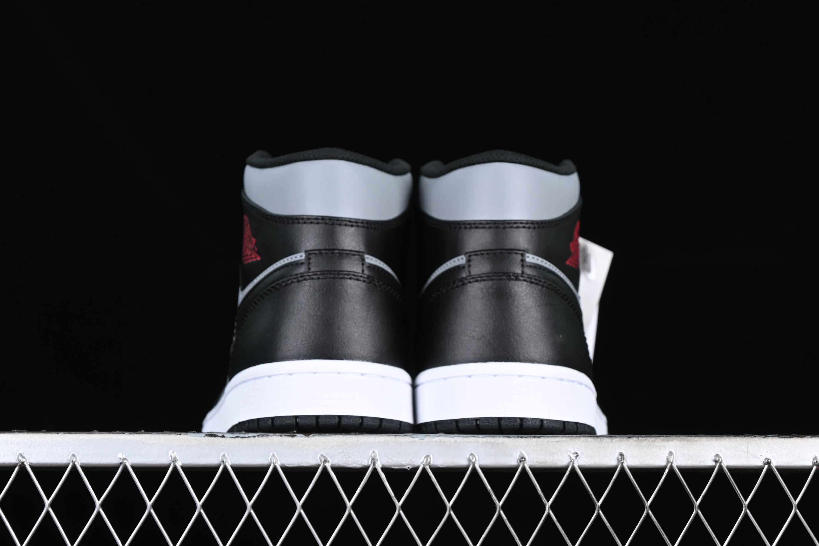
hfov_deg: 27.0
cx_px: 410
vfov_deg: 18.2
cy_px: 273
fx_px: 1706
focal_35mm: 75
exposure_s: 1/60
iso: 160
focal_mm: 50
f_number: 6.3
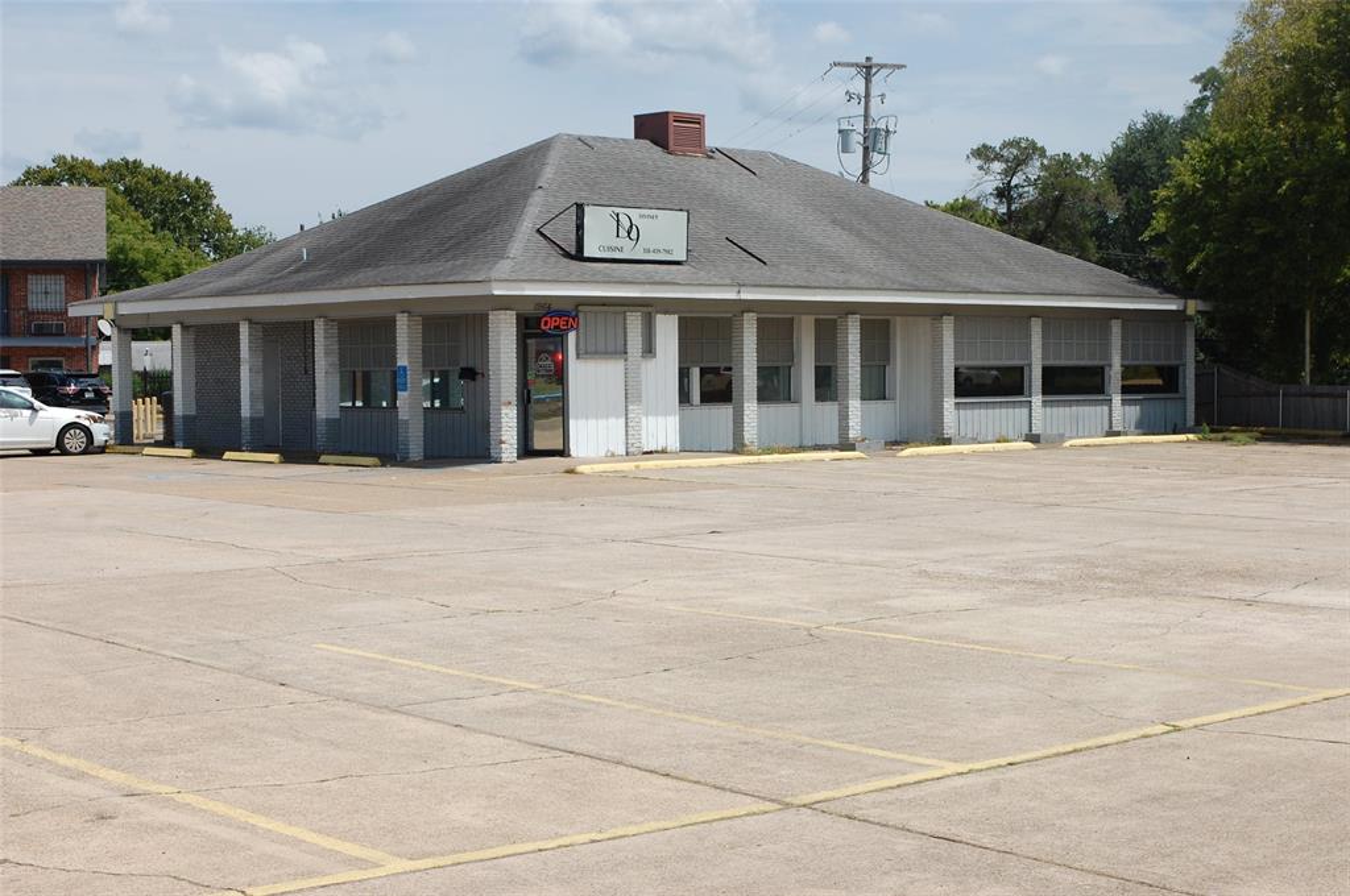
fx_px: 2022
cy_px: 448
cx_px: 675
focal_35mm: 54
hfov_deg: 36.9
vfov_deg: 25.0
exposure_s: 1/400
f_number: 10
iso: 200
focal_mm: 36
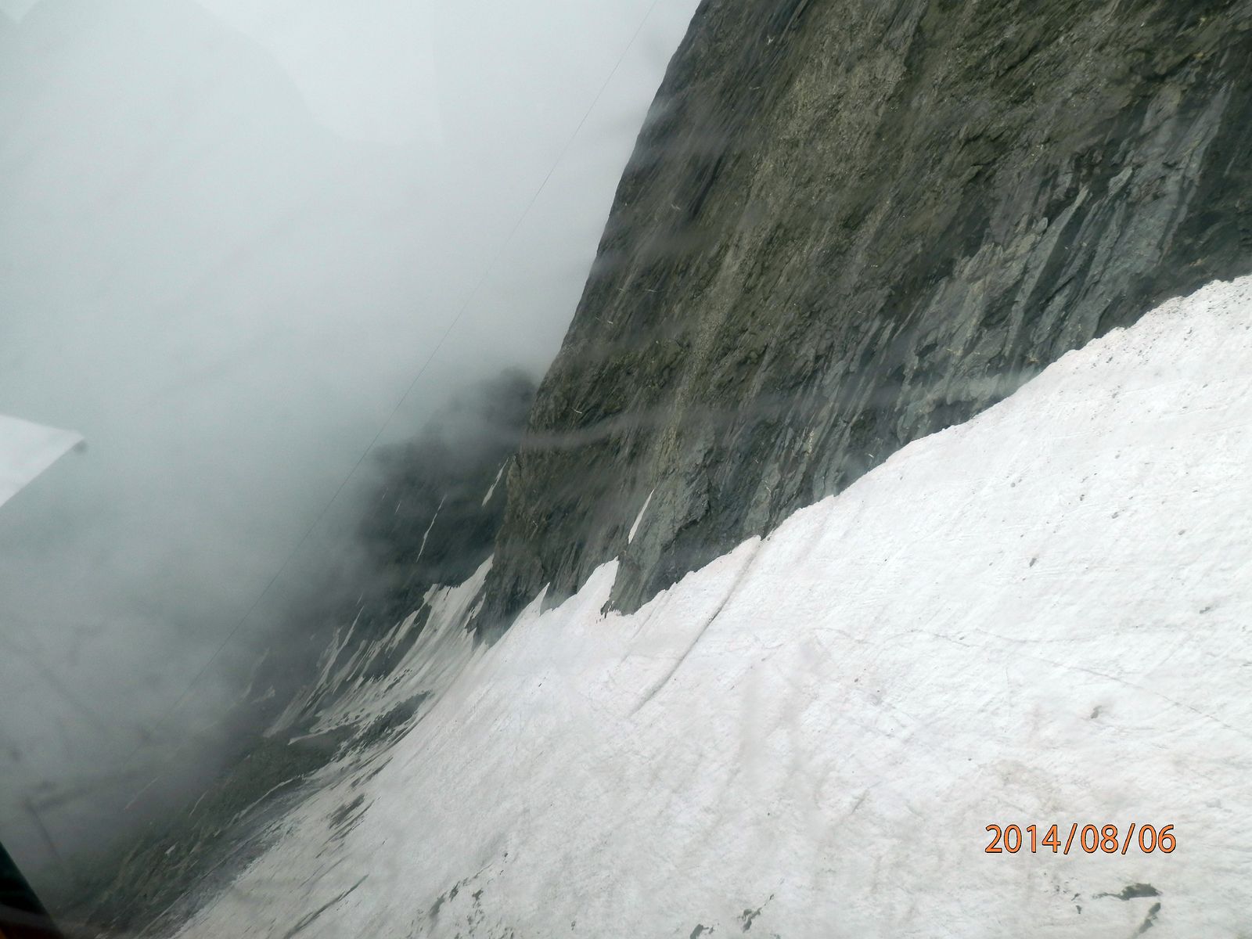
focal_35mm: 25
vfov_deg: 54.9
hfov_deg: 69.4
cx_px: 626
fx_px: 904
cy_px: 470
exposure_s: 1/160
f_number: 3
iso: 80
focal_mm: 4.5
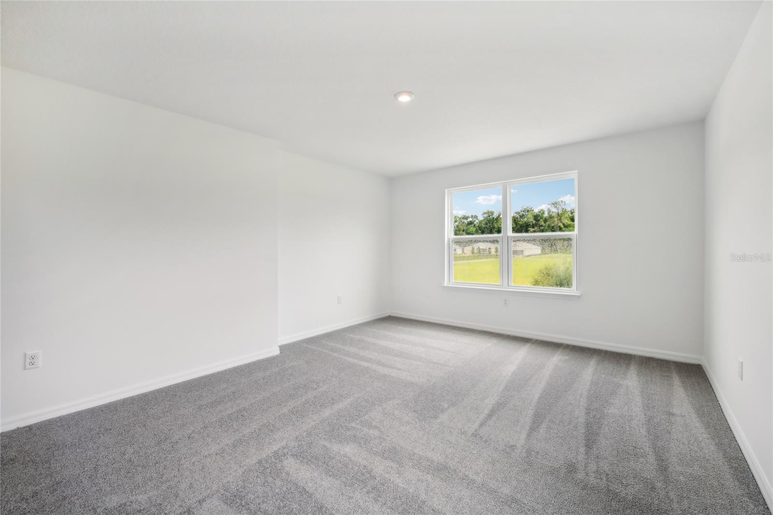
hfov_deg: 104.3
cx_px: 386
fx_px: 301
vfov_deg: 81.2
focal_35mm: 14
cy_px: 258
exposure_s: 1/200
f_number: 8
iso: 400
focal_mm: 14
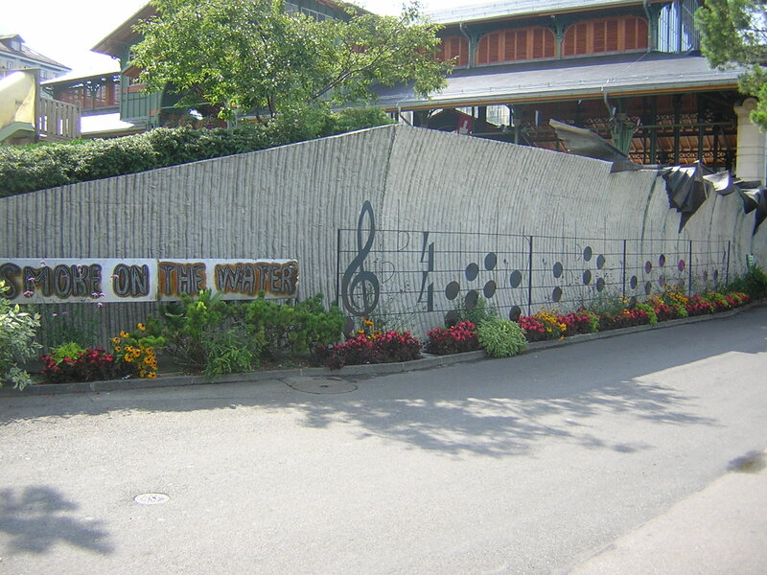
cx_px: 384
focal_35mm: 36
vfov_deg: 39.7
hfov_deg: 51.4
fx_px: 798
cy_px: 288
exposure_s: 1/345
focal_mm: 4.7
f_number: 2.6
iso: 100
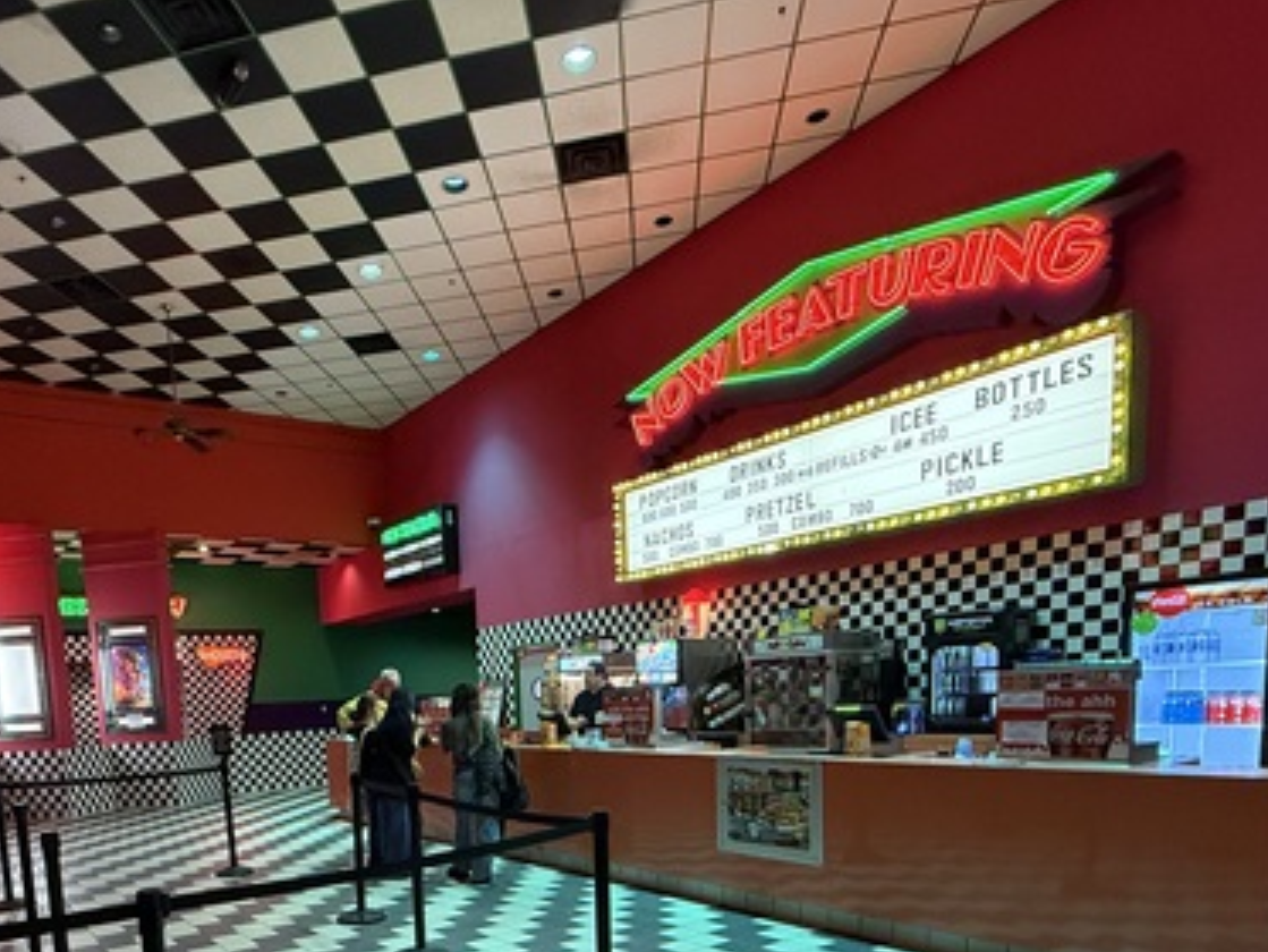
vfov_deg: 52.0
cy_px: 802
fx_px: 879
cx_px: 466
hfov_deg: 70.3
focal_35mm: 24
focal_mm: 2.22
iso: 500
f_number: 2.2
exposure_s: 1/60
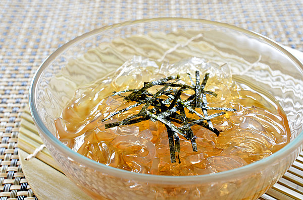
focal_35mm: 60
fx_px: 504
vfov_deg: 22.5
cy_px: 100
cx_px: 152
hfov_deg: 33.5
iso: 100
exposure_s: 1/2
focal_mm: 40
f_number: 10
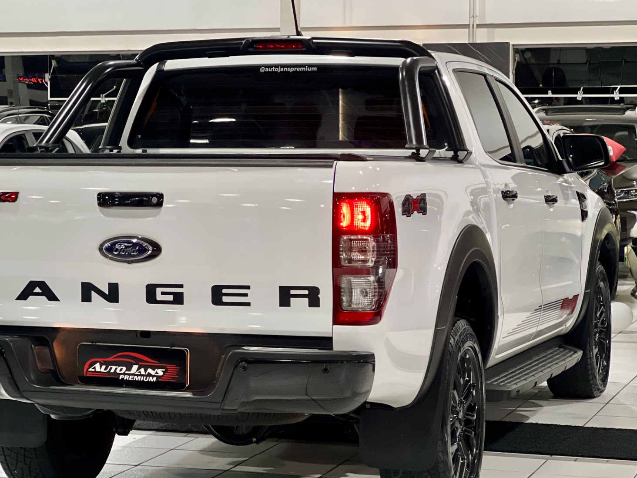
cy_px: 242
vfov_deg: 14.6
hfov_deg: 19.4
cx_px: 258
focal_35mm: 101
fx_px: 1859
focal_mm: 9
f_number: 2.8
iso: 400
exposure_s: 1/40
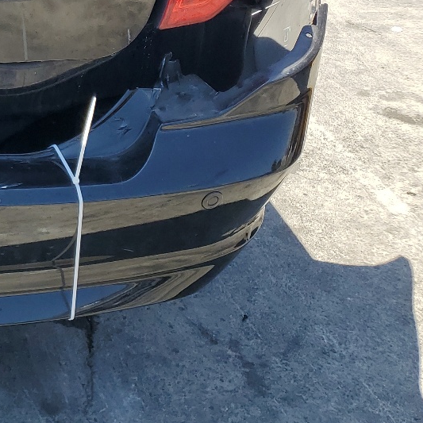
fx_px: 954
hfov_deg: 21.9
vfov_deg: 23.8
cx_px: -163
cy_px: -16
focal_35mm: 69
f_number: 1.5
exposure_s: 1/1250
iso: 50
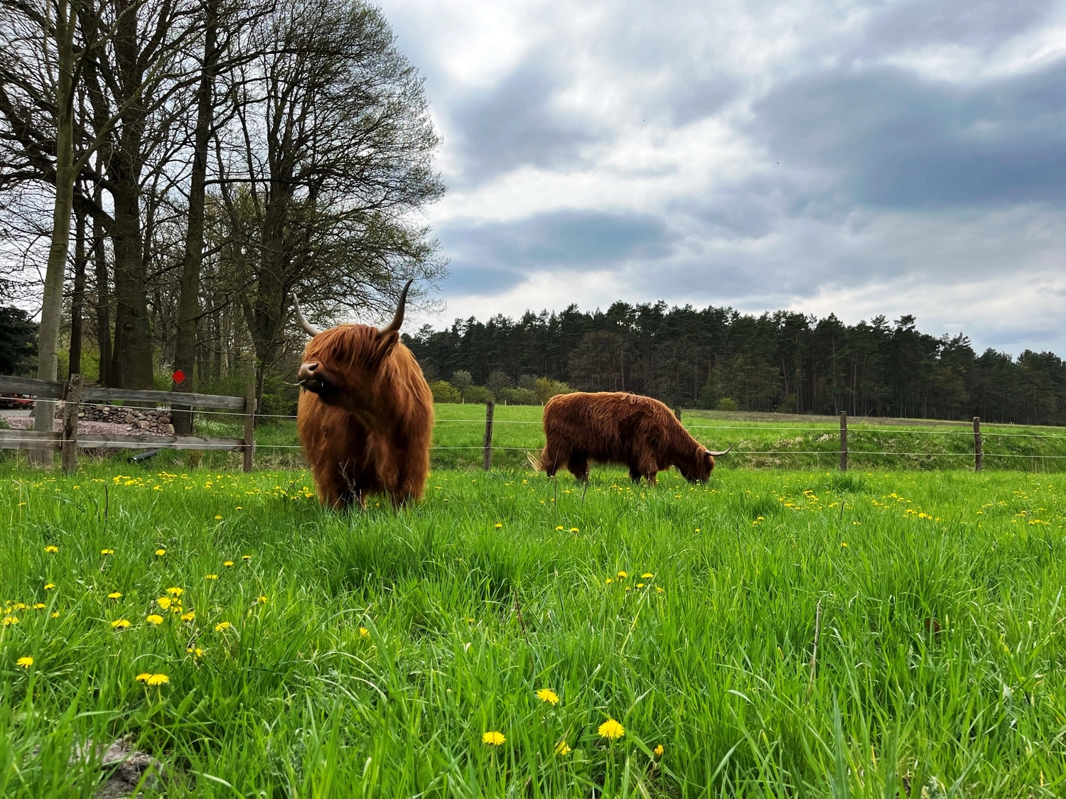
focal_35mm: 26
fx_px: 801
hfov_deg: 67.3
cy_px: 400
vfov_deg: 53.1
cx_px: 533
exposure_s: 1/3745
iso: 50
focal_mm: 5.1
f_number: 1.6
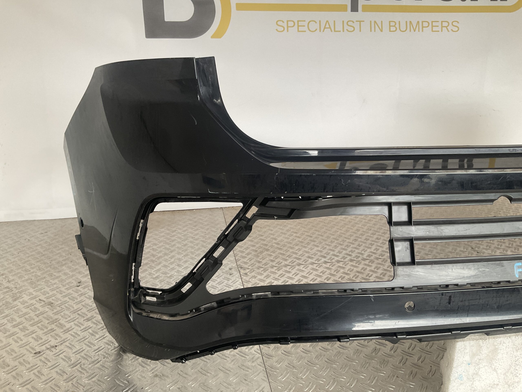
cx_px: 261
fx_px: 437
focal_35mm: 29
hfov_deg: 61.7
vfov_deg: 48.2
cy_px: 196
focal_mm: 3
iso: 64
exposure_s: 1/120
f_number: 1.8
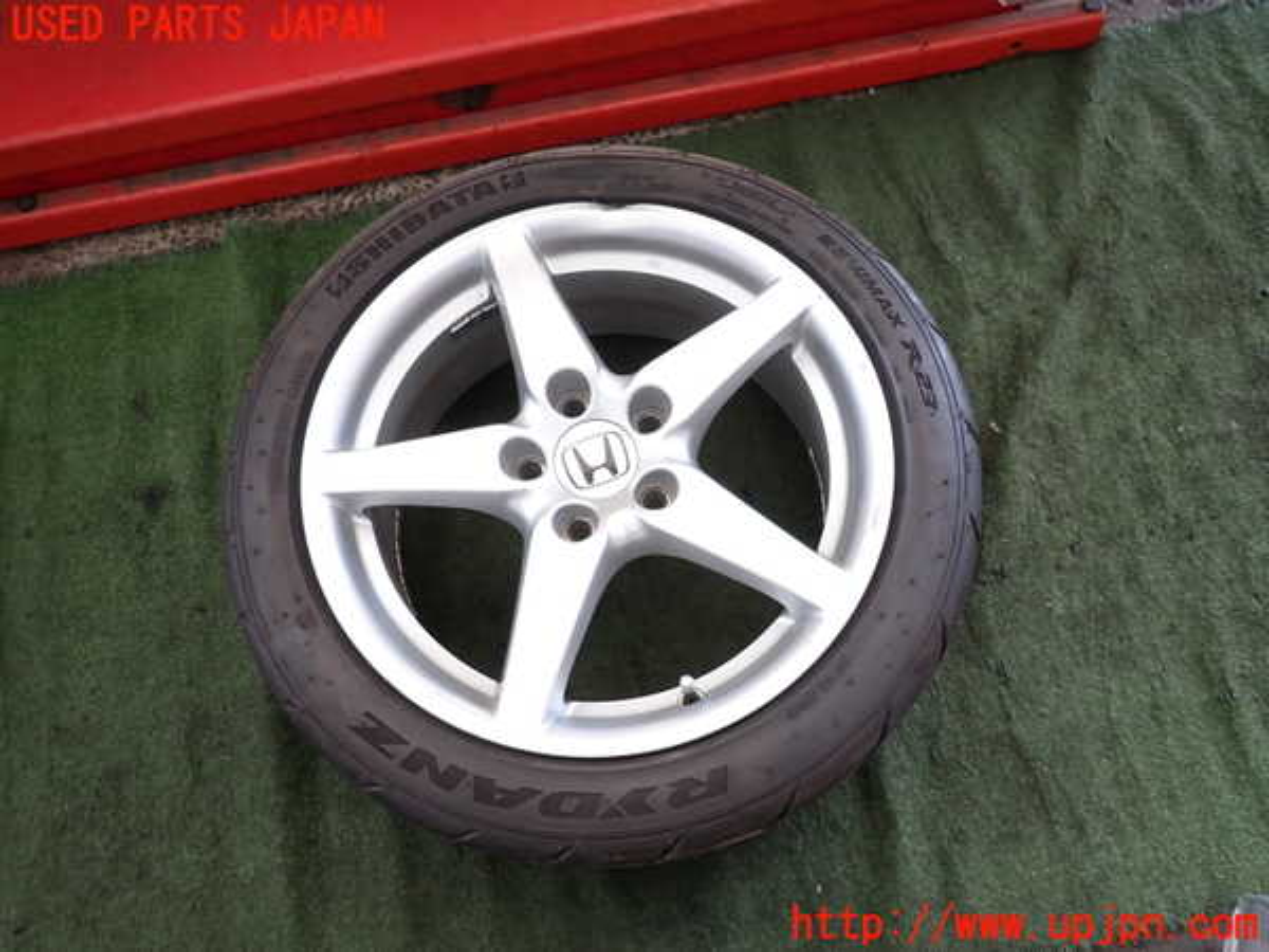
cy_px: 476
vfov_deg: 54.9
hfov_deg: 69.4
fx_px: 916
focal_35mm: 25
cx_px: 634
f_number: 2
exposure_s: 1/30
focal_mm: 4.5
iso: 200
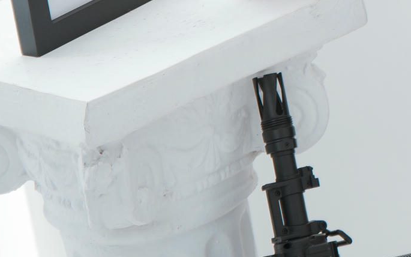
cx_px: 568
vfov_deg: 5.5
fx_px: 2598
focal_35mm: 232
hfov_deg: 8.9
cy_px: -274
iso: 125
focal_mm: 52
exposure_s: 1/100
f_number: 5.6
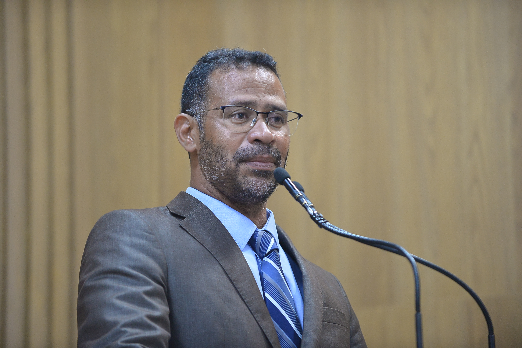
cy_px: 174
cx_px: 261
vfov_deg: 6.9
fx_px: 2898
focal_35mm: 200
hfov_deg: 10.3
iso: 4000
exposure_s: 1/320
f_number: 2.8
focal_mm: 200
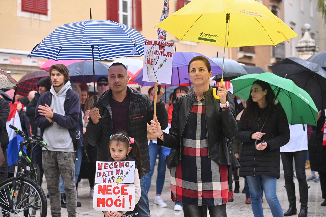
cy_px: 108
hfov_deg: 28.9
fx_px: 633
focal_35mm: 70
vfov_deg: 19.4
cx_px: 163
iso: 720
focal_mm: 70
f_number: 5.6
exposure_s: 1/500
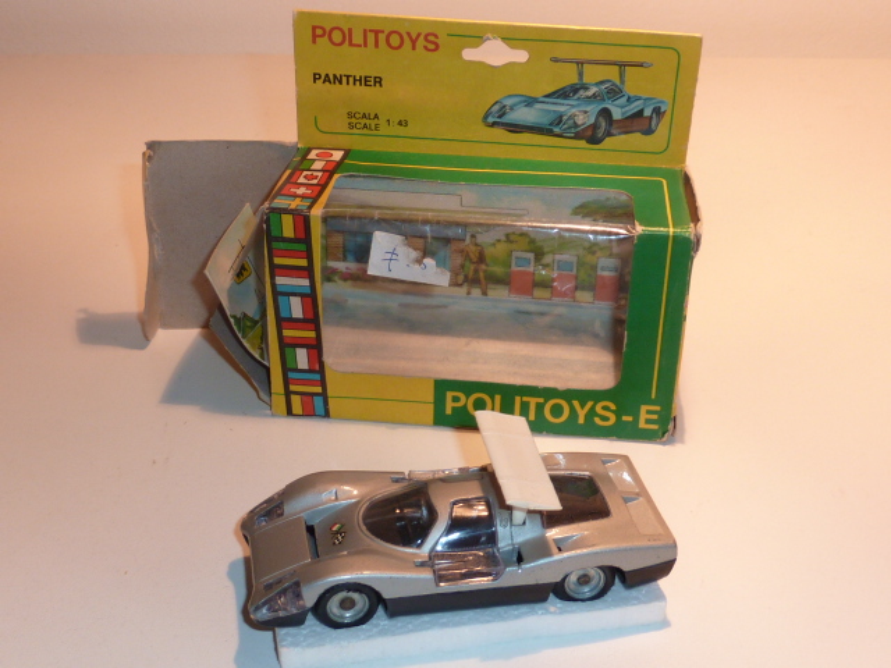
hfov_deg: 37.5
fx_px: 1313
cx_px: 446
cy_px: 334
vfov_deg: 28.6
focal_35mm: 51
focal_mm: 4.7
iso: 100
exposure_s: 1/30
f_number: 3.4
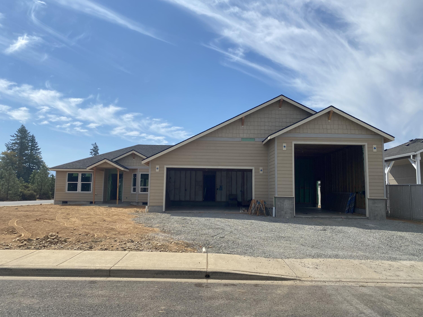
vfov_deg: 53.1
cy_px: 158
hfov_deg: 67.3
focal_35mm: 26
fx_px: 318
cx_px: 212
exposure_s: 1/5025
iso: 32
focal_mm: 4.25
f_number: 1.8
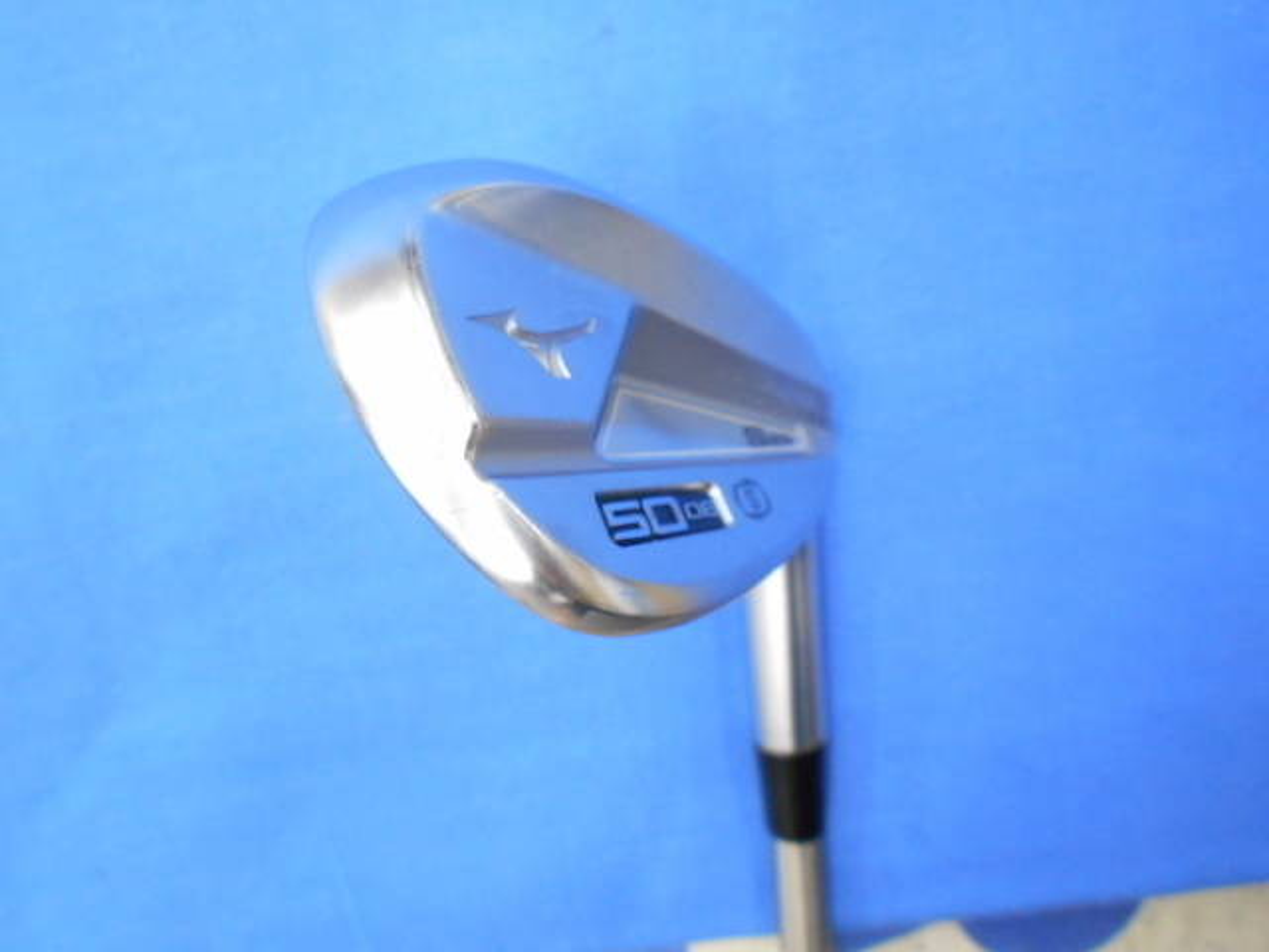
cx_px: 634
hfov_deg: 67.3
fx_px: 953
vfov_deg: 53.1
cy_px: 476
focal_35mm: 26
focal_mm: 4.6
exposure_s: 1/30
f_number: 3.2
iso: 400
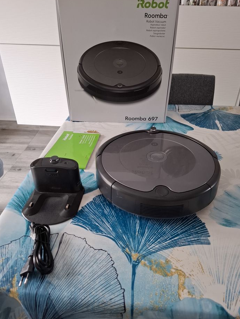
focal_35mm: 25
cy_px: 158
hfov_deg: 54.9
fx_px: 231
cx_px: 125
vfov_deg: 69.4
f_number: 1.8
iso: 250
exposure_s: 1/50
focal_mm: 5.54
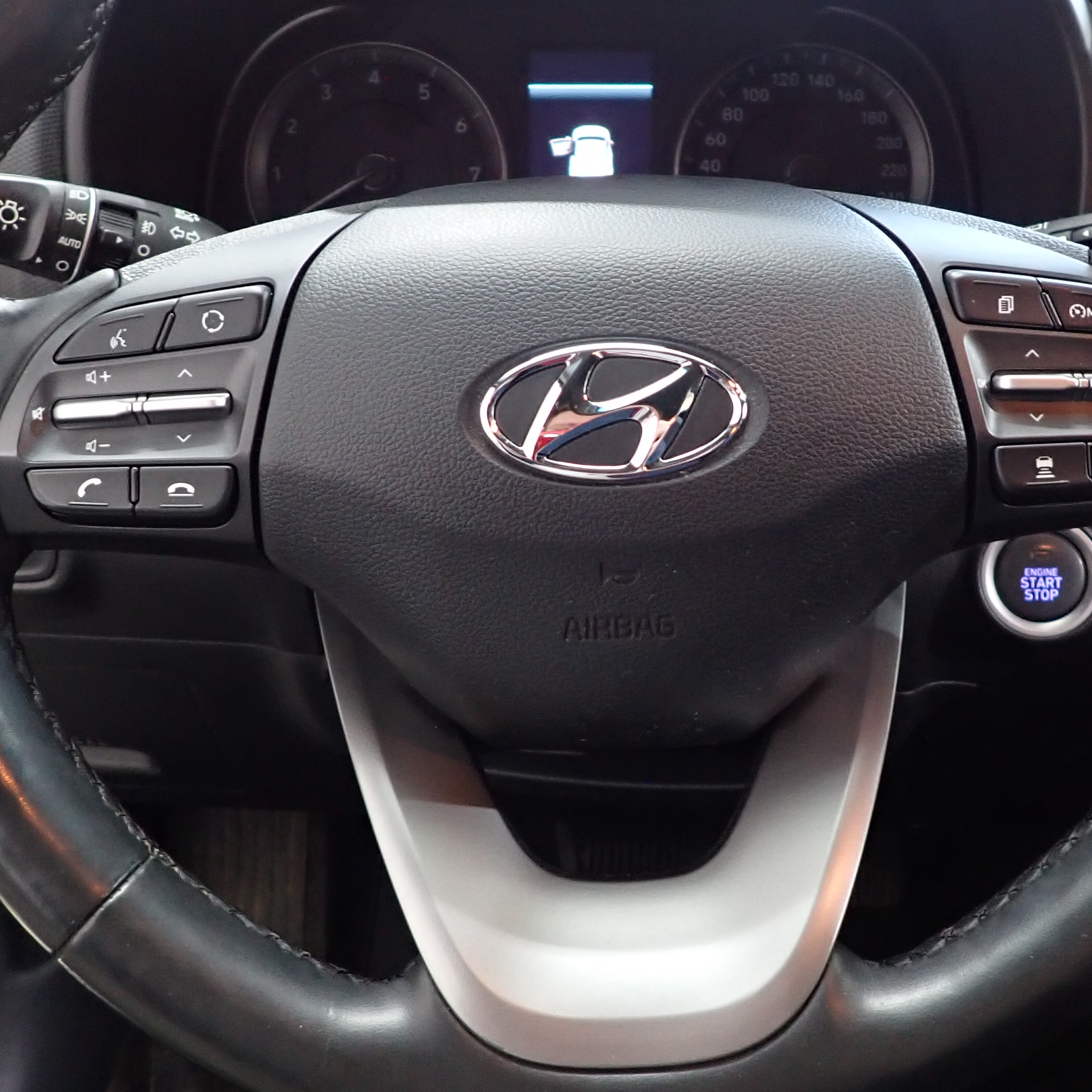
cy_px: 418
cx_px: 613
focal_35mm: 42
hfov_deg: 40.0
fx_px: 1499
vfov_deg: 39.8
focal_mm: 4.5
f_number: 2
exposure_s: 1/30
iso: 400
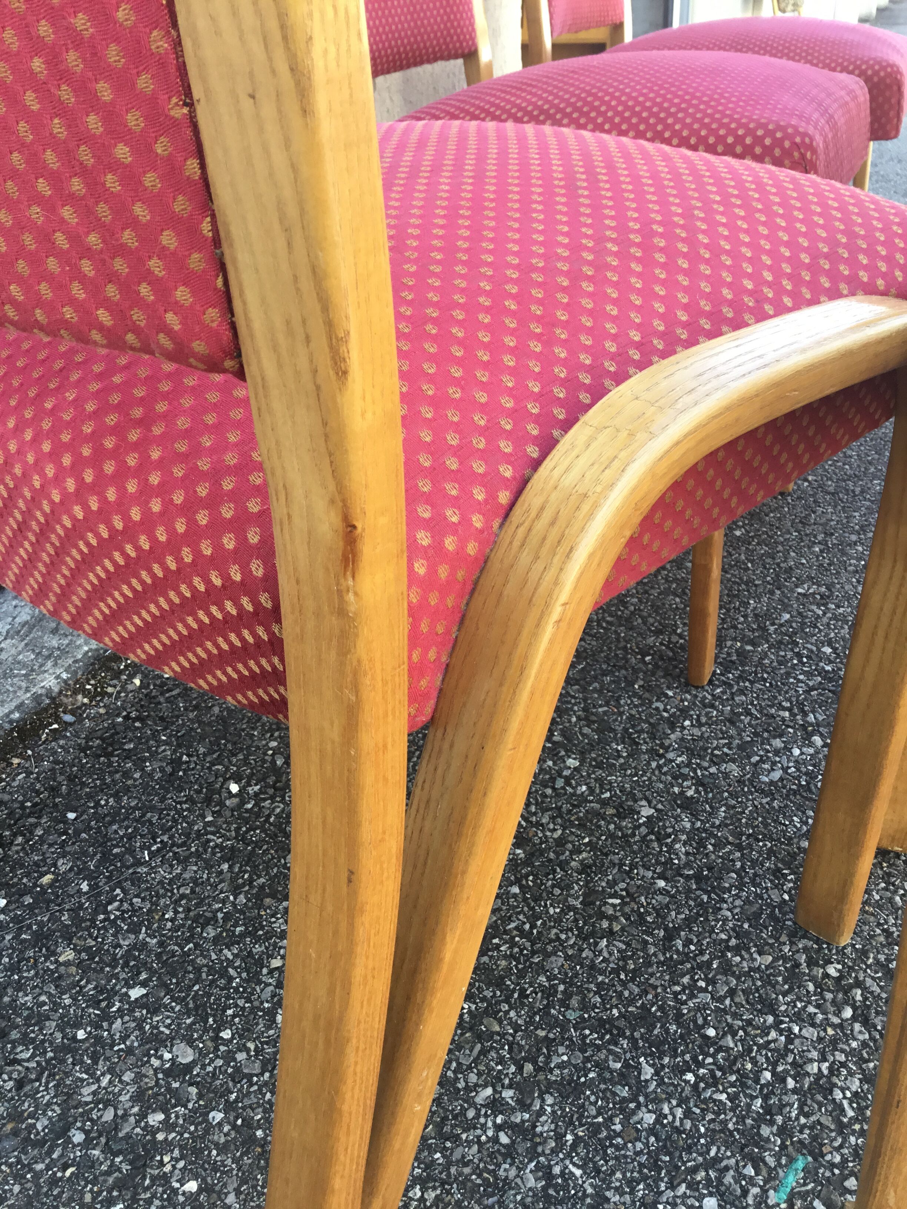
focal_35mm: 31
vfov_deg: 58.4
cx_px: 454
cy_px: 604
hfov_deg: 45.4
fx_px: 1083
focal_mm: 3.3
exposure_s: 1/100
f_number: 2.4
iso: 40
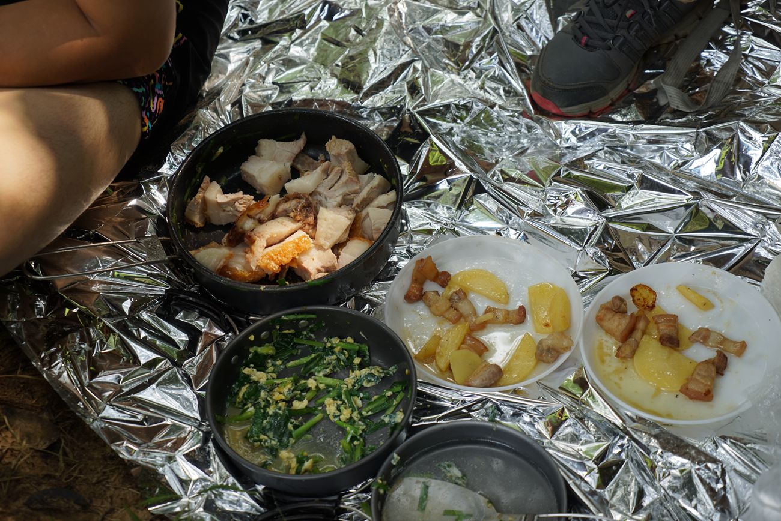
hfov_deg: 28.8
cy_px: 260
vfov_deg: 19.5
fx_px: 1519
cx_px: 390
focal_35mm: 70
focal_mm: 70
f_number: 4.5
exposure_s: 1/80
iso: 100
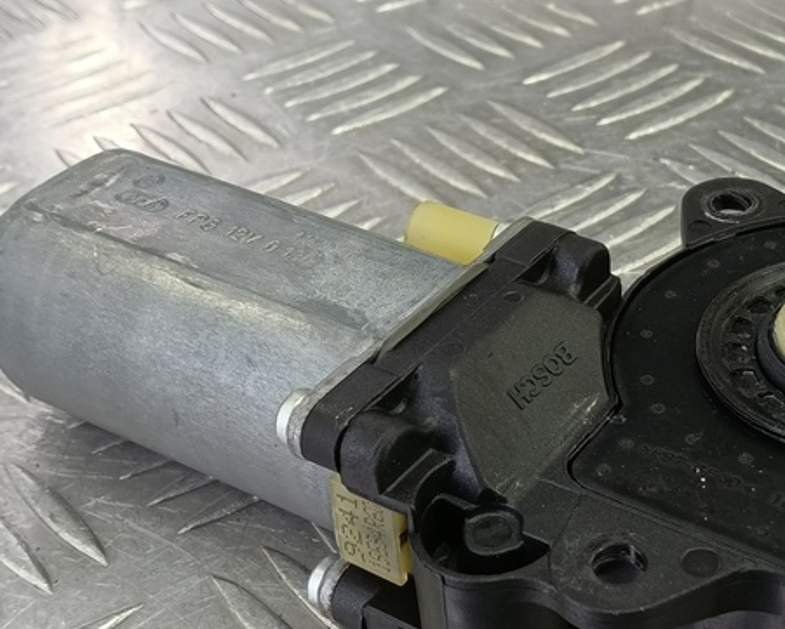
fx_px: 1185
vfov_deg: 29.6
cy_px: 373
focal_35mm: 51
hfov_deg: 35.7
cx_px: 599
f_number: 1.6
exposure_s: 1/50
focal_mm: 4.11
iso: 146
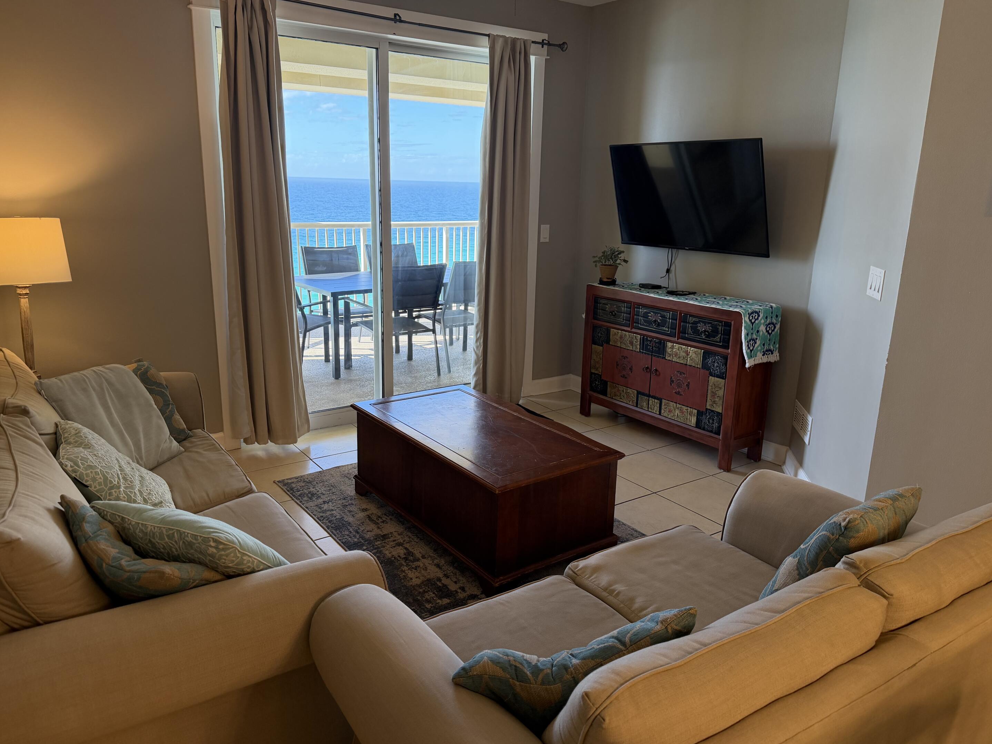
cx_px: 484
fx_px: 716
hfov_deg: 69.4
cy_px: 363
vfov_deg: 54.9
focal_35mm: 25
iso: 200
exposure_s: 1/139
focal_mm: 6.76
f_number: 1.78
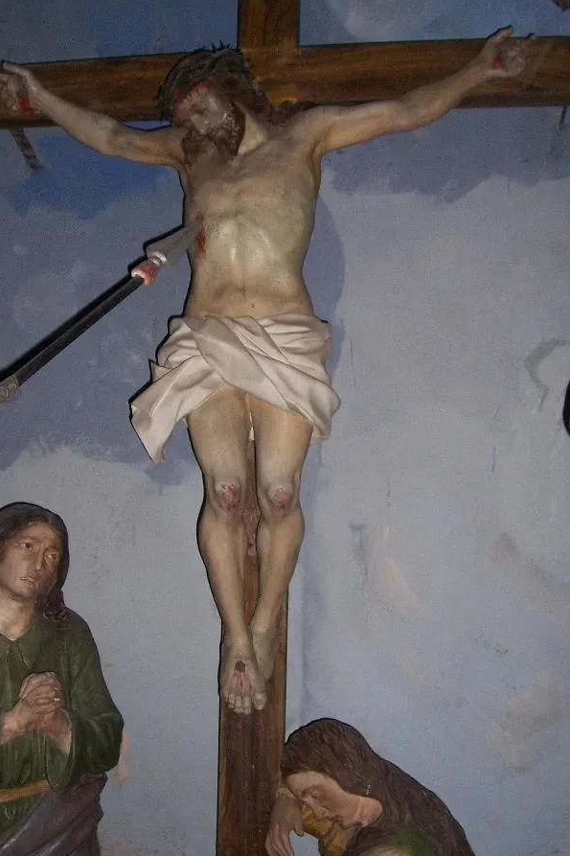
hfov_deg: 34.2
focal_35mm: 39
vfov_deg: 49.5
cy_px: 447
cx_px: 261
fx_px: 927
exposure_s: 1/60
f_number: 2.7
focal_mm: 5.6
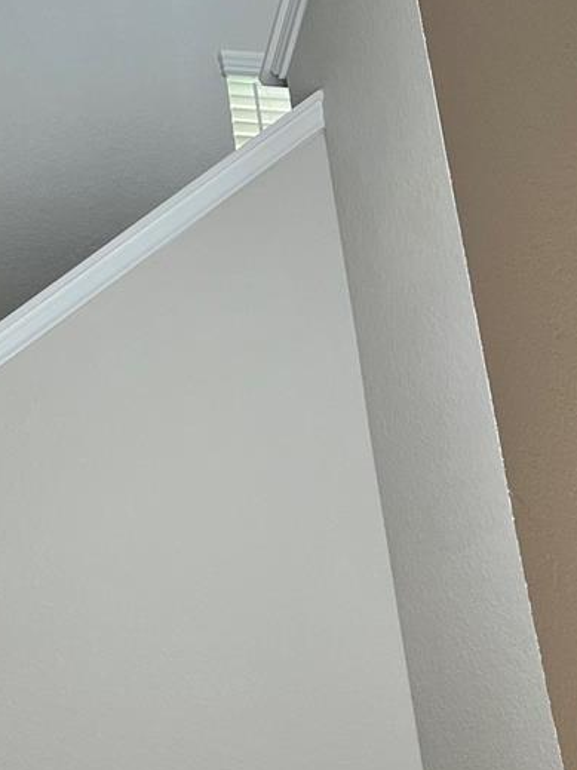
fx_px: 1712
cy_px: 197
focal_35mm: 77
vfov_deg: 25.1
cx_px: -136
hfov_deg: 18.1
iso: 40
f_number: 1.6
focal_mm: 5.1
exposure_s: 1/273
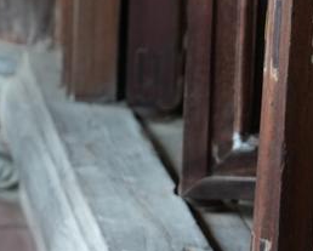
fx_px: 2263
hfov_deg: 7.5
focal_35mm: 244
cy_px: -53
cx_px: -371
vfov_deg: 6.3
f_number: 2.8
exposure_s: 1/100
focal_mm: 56
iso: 1250
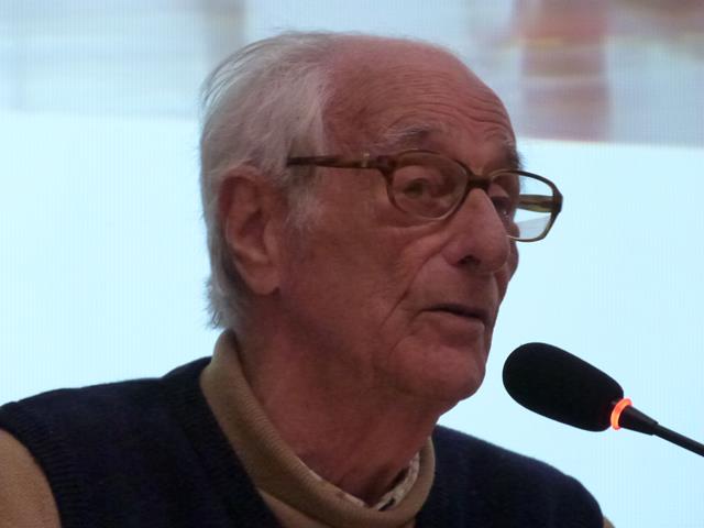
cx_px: 352
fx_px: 7647
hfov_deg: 5.3
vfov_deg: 4.0
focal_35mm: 376
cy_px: 264
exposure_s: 1/30
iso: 1250
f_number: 4.2
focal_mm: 67.7
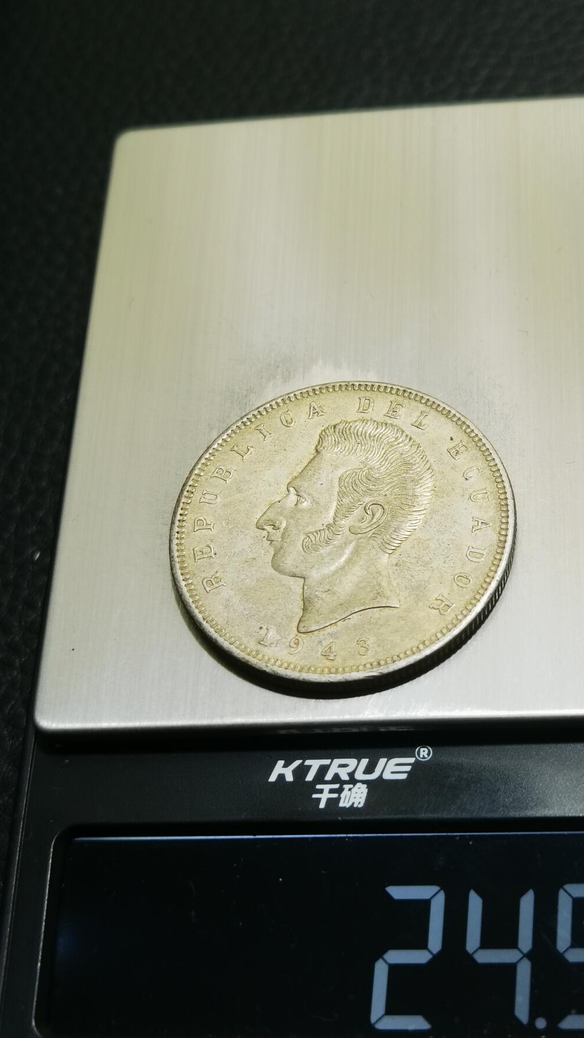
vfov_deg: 39.2
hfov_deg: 22.6
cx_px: 379
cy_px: 521
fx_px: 1459
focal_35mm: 53
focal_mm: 6.67
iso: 100
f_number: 1.9
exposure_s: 1/100
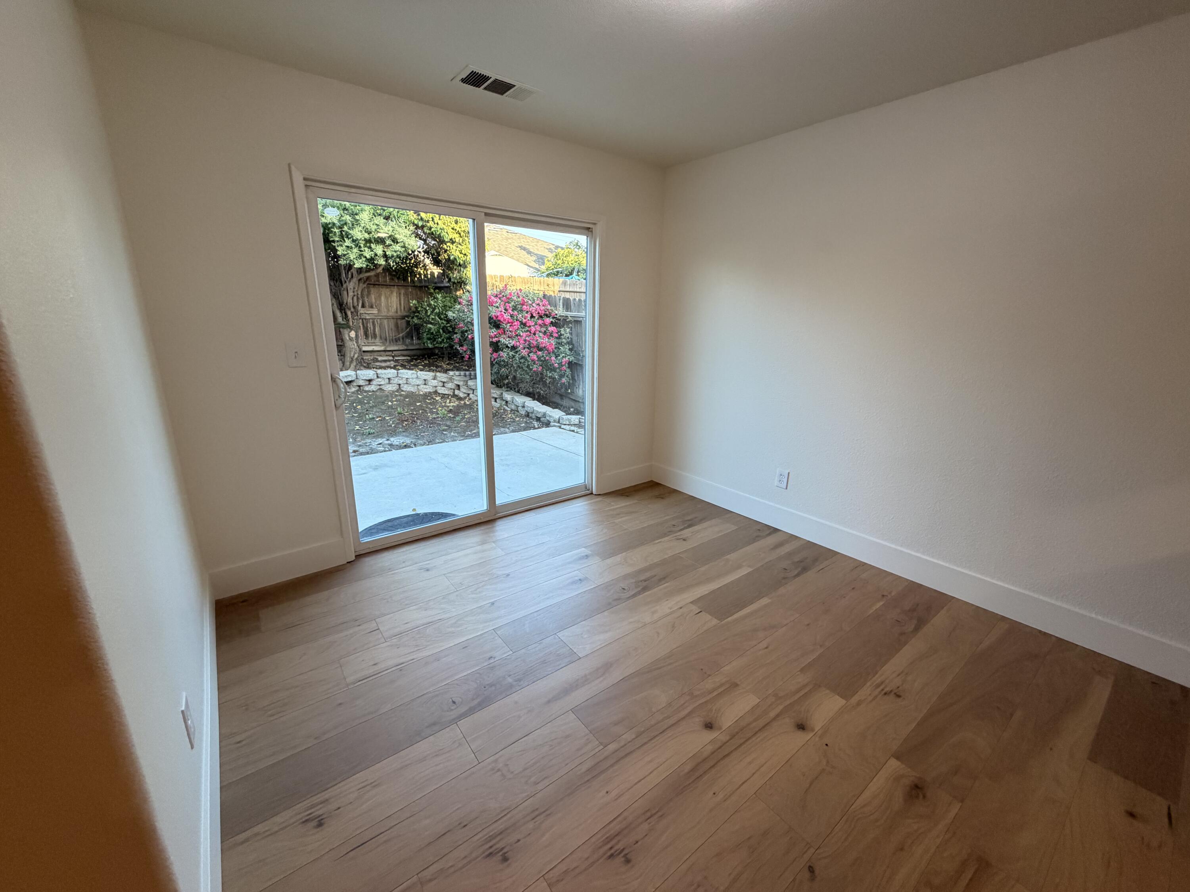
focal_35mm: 14
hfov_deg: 102.1
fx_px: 481
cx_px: 595
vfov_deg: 85.7
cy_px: 446
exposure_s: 1/120
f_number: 2.2
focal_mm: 2.22
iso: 250
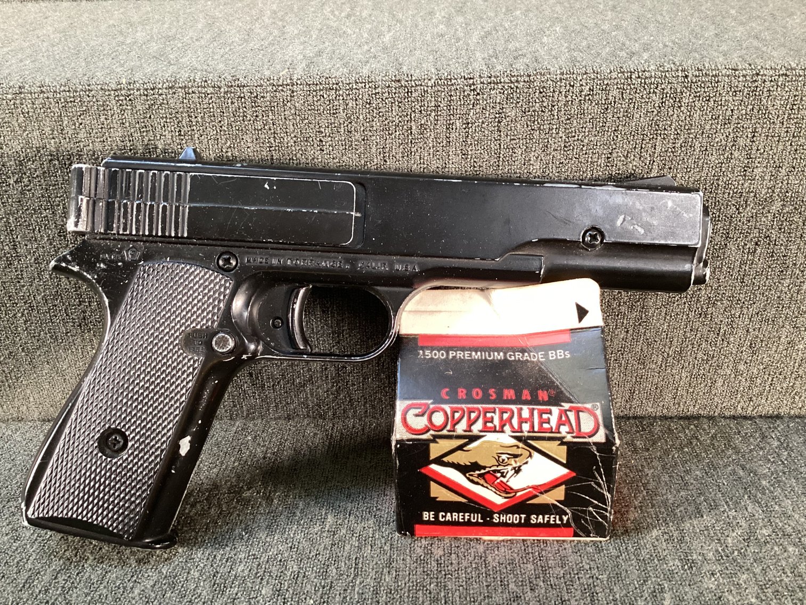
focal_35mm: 31
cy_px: 302
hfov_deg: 58.3
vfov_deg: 45.4
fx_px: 722
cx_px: 403
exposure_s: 1/60
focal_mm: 3.3
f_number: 2.4
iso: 320
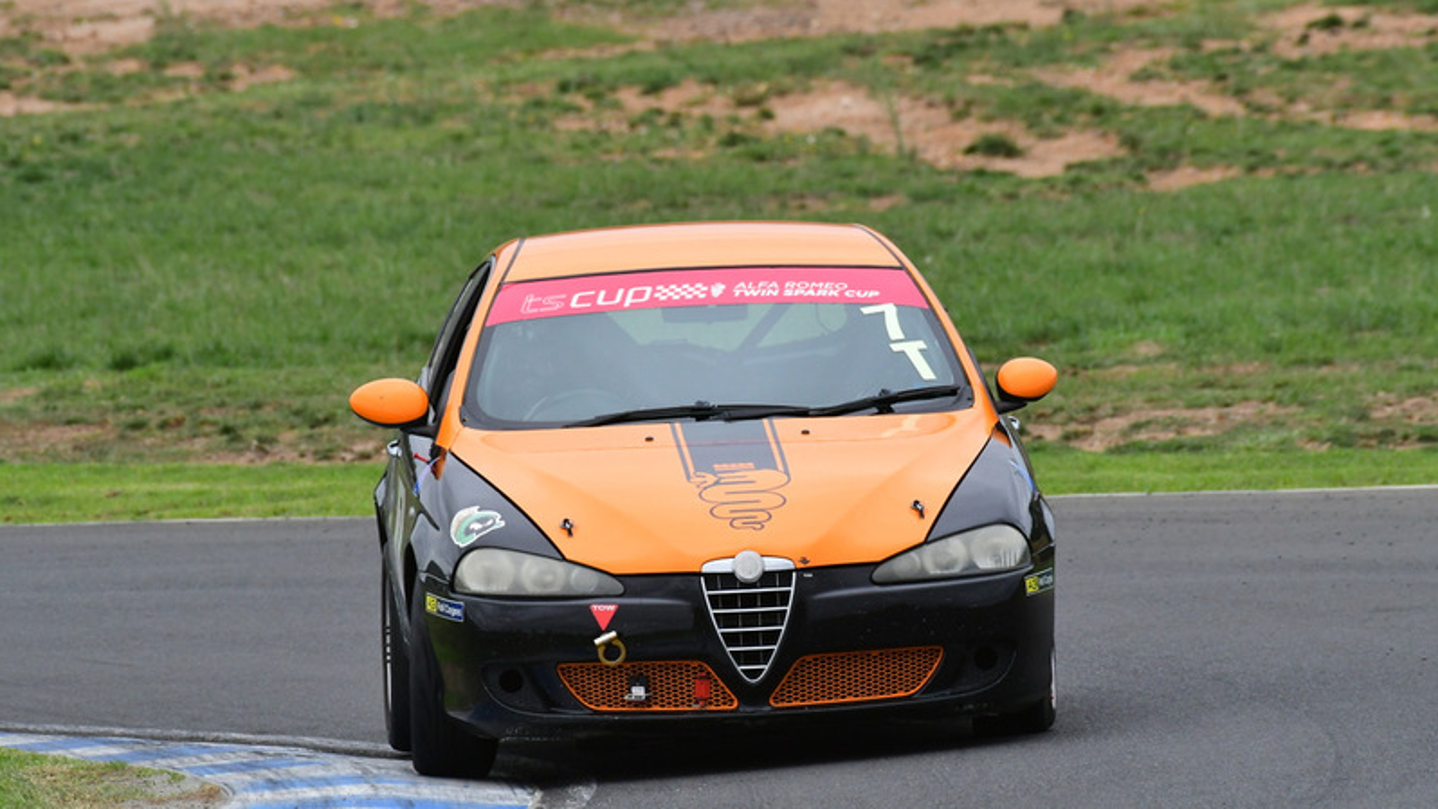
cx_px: 719
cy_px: 445
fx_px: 30048
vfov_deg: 1.5
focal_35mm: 788
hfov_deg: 2.7
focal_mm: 500
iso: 1250
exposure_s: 1/640
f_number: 11
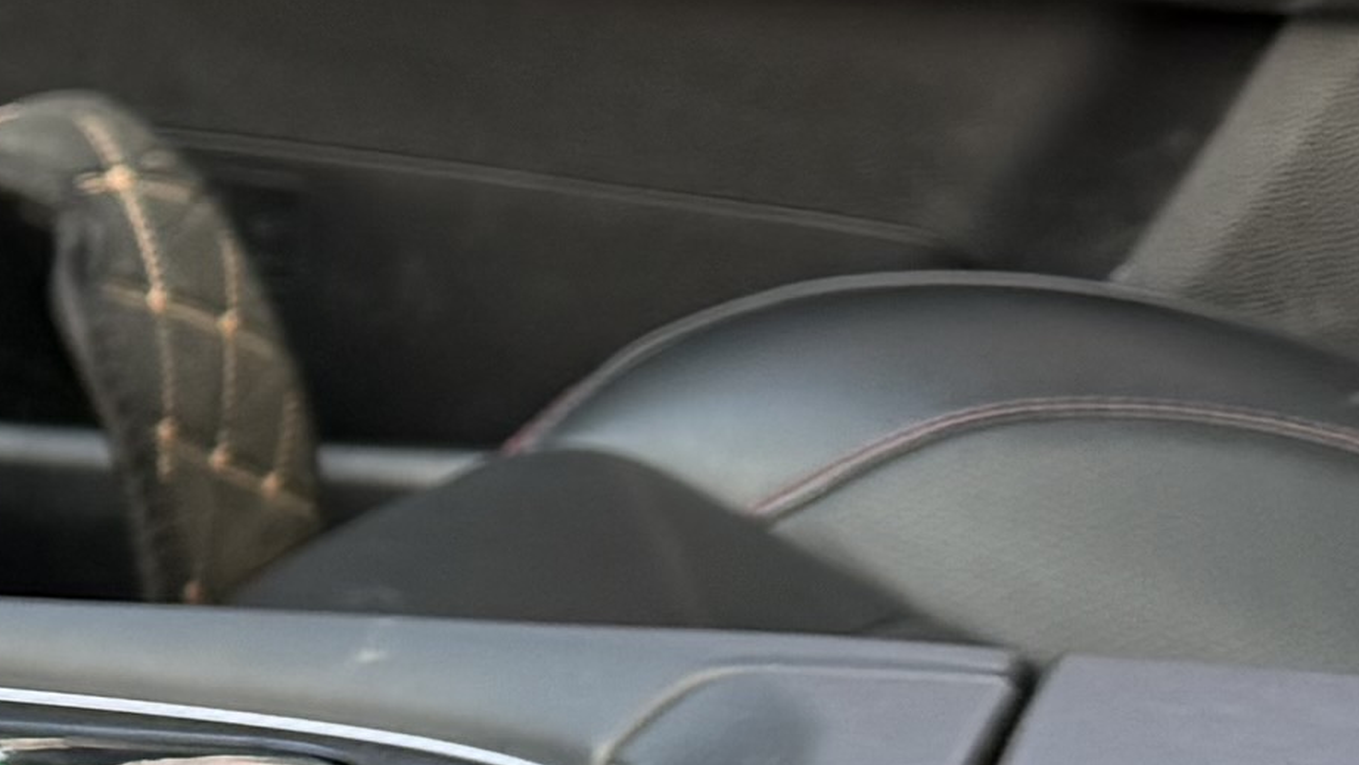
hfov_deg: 11.0
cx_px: -2015
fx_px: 5839
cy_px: 719
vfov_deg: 7.5
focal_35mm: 162
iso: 160
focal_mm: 6.76
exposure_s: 1/220
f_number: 1.78
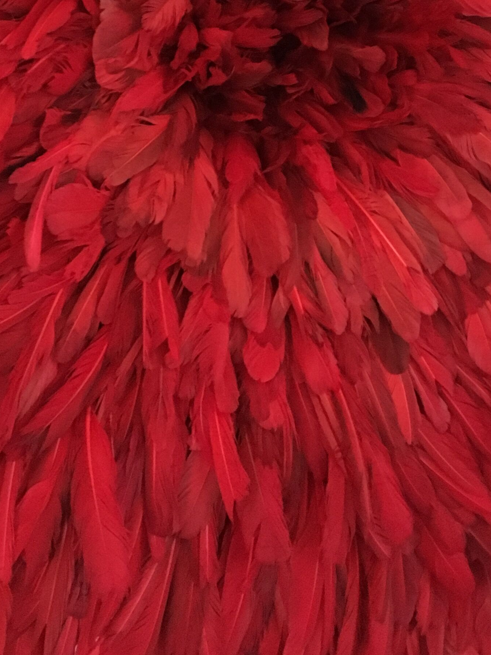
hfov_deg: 22.6
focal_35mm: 65
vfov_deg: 28.5
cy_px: 52
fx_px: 1229
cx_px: 245
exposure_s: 1/17
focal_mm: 4.15
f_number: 2.2
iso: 250
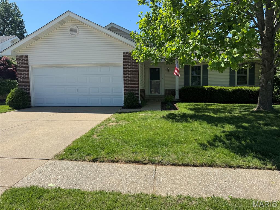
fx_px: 194
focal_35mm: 24
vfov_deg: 56.8
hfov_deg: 71.6
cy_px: 105
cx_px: 140
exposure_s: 1/4049
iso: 80
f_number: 1.78
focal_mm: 6.76
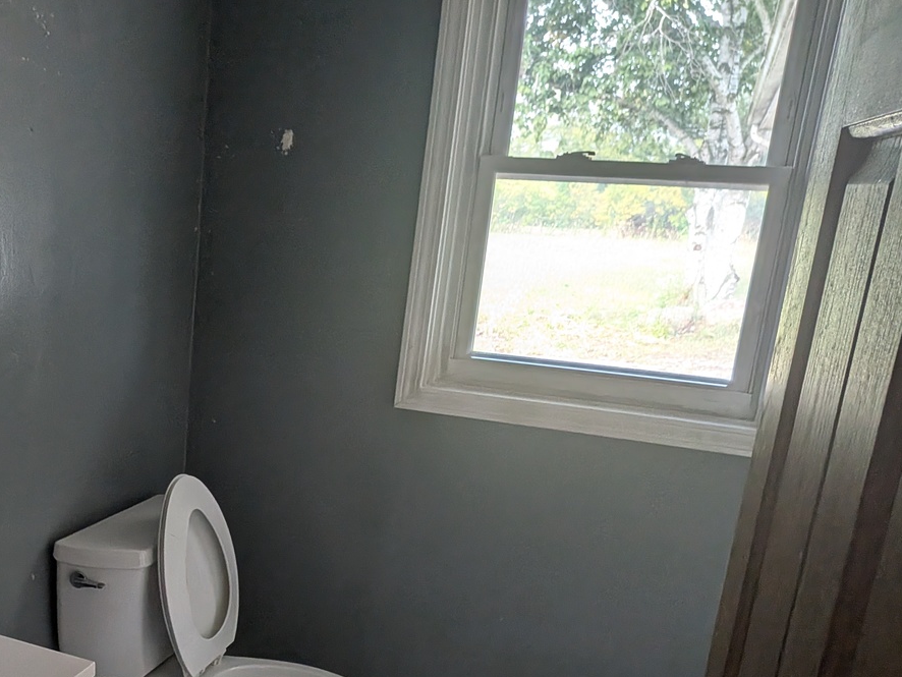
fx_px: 1017
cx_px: 173
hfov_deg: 45.3
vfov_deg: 36.4
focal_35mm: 39
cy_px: 466
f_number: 1.7
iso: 228
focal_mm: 4.53
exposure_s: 1/100
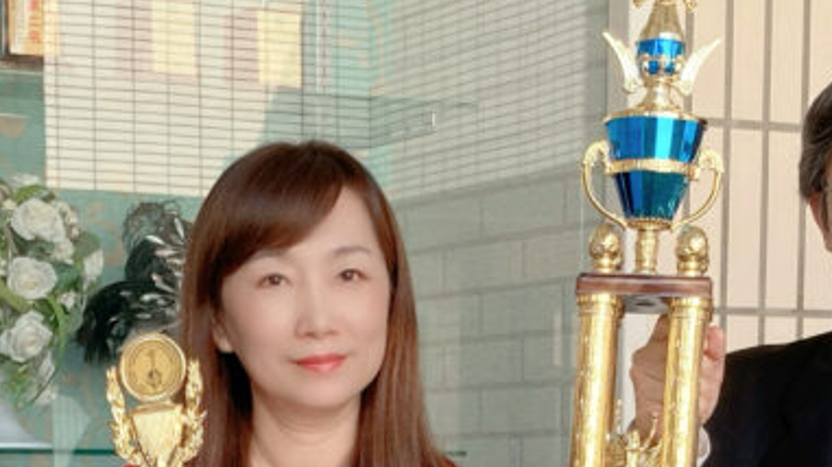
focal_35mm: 120
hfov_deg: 17.8
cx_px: 328
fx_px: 2646
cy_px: 876
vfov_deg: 9.5
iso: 20
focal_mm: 3.99
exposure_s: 1/124
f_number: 1.8
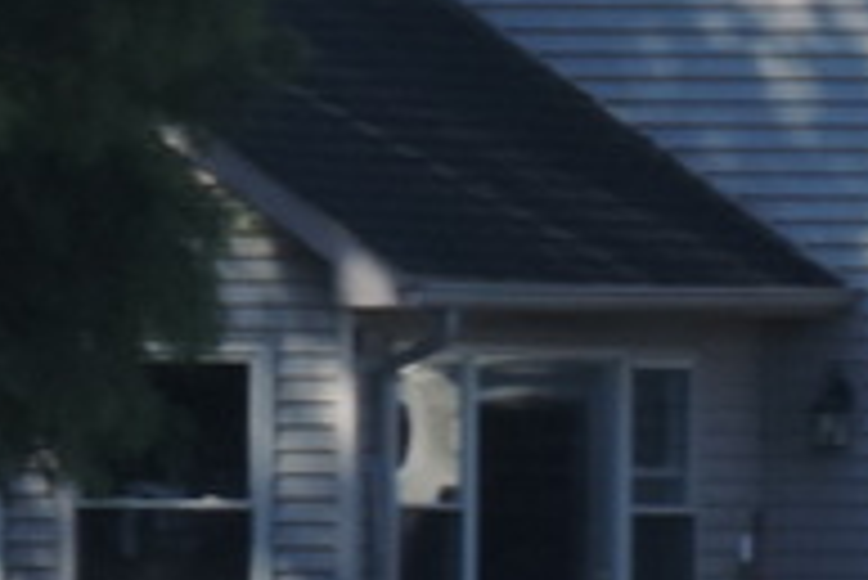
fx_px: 57932
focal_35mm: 2401
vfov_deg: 0.6
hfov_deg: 0.9
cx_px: 1007
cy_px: 409
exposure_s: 1/250
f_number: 4.9
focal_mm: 77.5
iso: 110
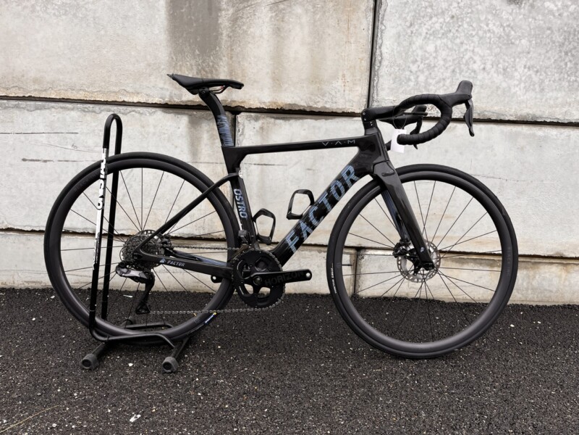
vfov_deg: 53.1
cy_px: 218
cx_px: 290
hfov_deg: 67.3
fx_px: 435
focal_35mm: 26
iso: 50
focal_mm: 5.1
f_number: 1.6
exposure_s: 1/524
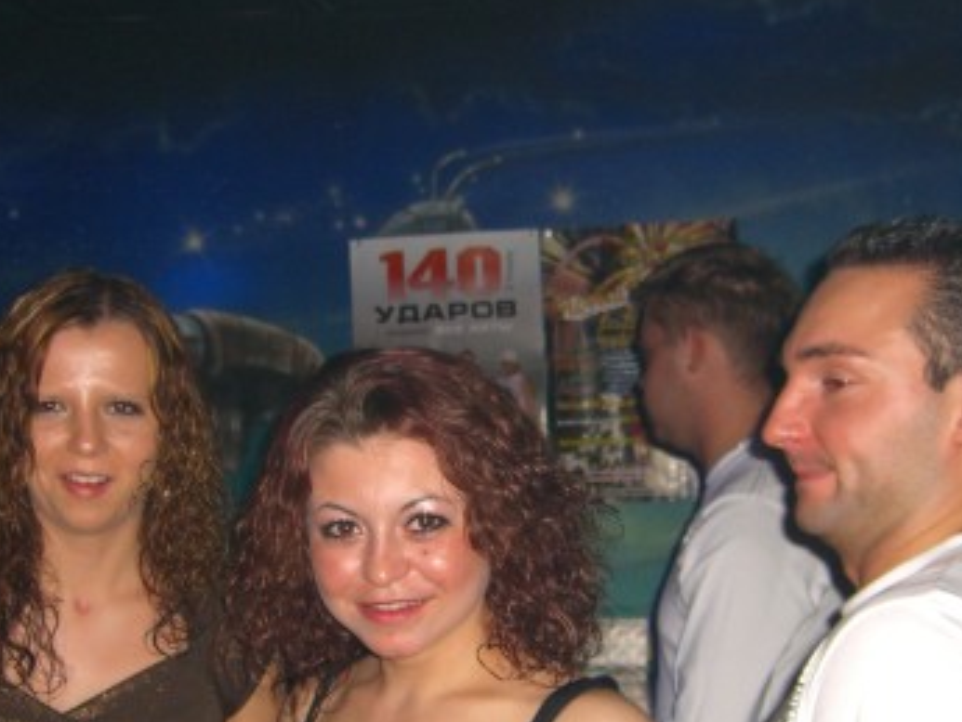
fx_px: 1835
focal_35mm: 66
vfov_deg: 22.0
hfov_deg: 29.4
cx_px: 435
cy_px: 574
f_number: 2.8
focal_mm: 7.9
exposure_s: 1/60
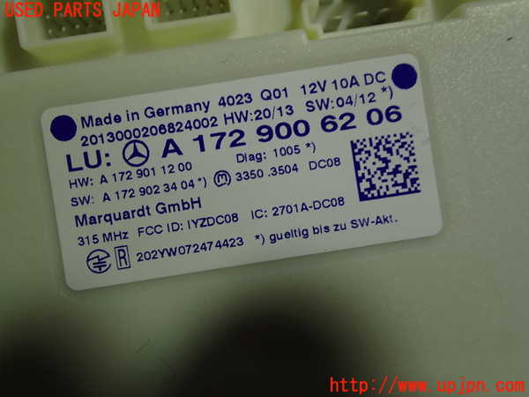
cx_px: 264
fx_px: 581
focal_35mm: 38
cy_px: 198
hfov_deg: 49.0
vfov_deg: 37.7
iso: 100
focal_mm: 6.83
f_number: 2.7
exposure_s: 1/80
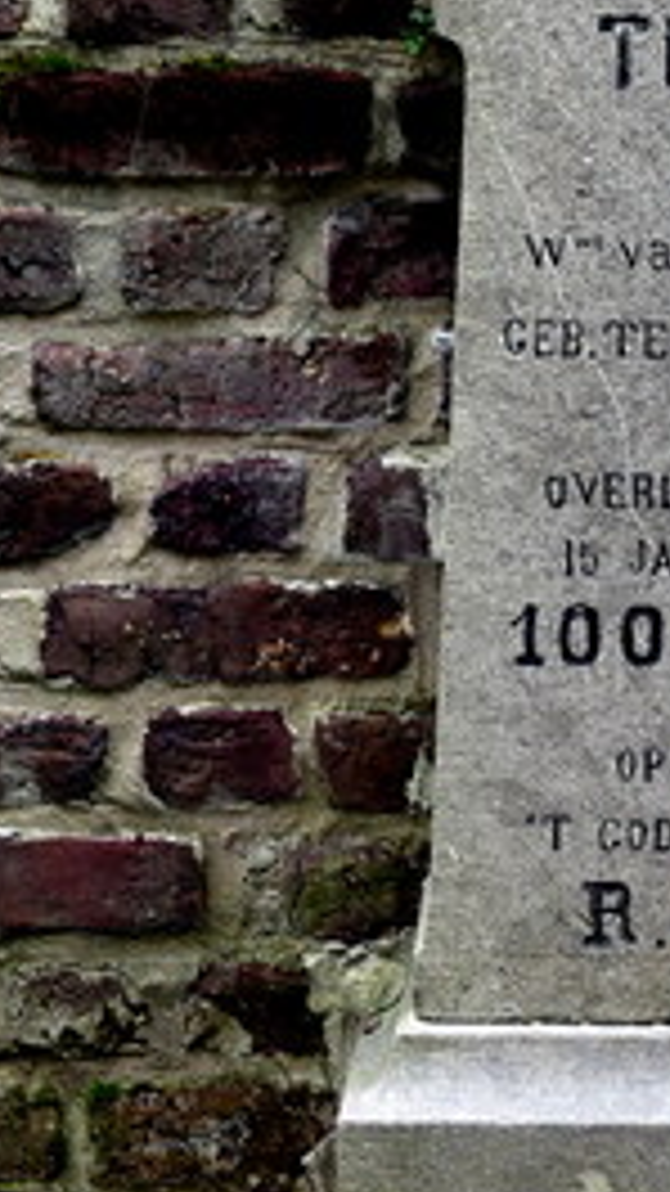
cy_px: 153
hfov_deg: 8.9
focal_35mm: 135
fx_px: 4265
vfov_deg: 15.7
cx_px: 845
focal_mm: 38
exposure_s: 1/60
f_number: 8
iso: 450
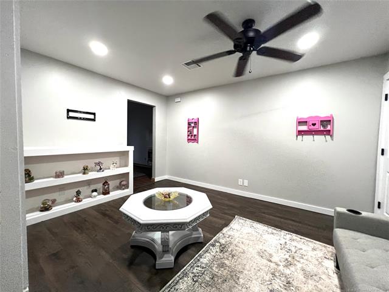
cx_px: 194
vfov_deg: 89.9
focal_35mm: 13
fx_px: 146
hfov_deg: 106.2
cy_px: 146
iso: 500
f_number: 1.8
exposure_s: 1/60
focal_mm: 1.57
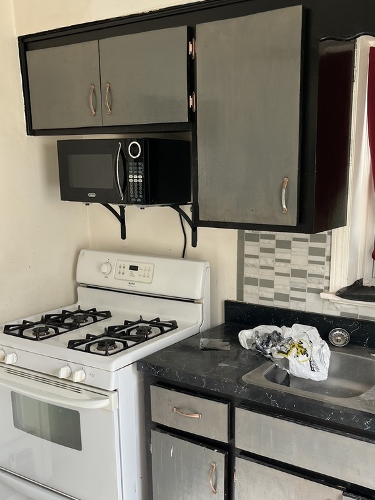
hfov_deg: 38.4
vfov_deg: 49.8
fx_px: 535
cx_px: 231
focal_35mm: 37
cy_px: 303
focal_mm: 5.1
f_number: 1.6
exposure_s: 1/121
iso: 100
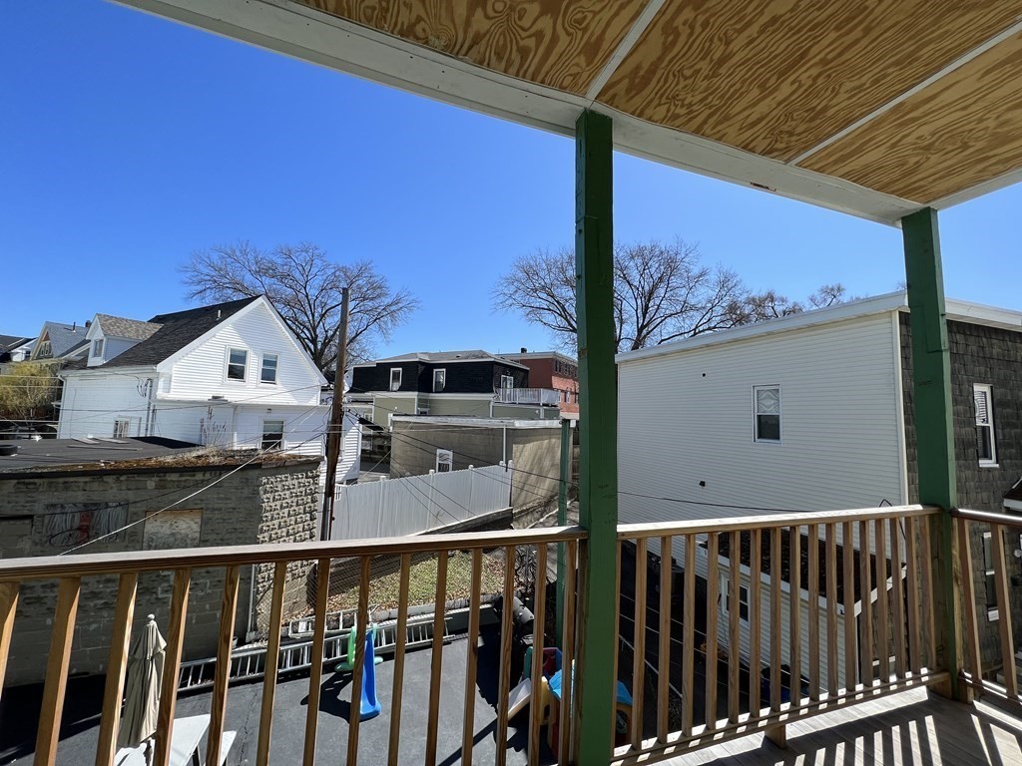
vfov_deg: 89.9
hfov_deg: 106.2
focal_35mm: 13
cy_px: 383
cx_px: 511
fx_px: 384
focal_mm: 1.57
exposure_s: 1/1531
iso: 32
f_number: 1.8
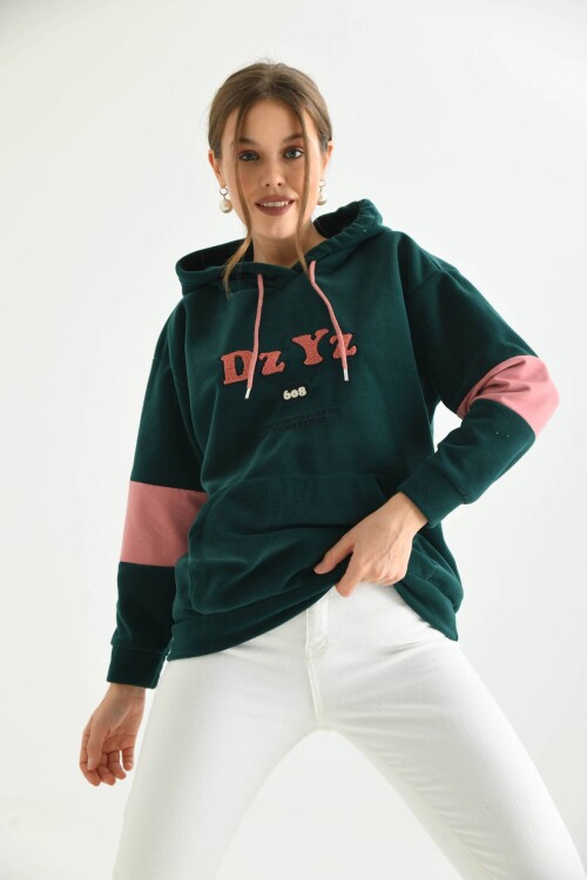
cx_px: 294
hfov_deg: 23.4
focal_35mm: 58
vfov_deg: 34.5
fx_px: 1418
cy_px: 440
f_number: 5.6
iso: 160
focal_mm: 58
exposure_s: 1/125
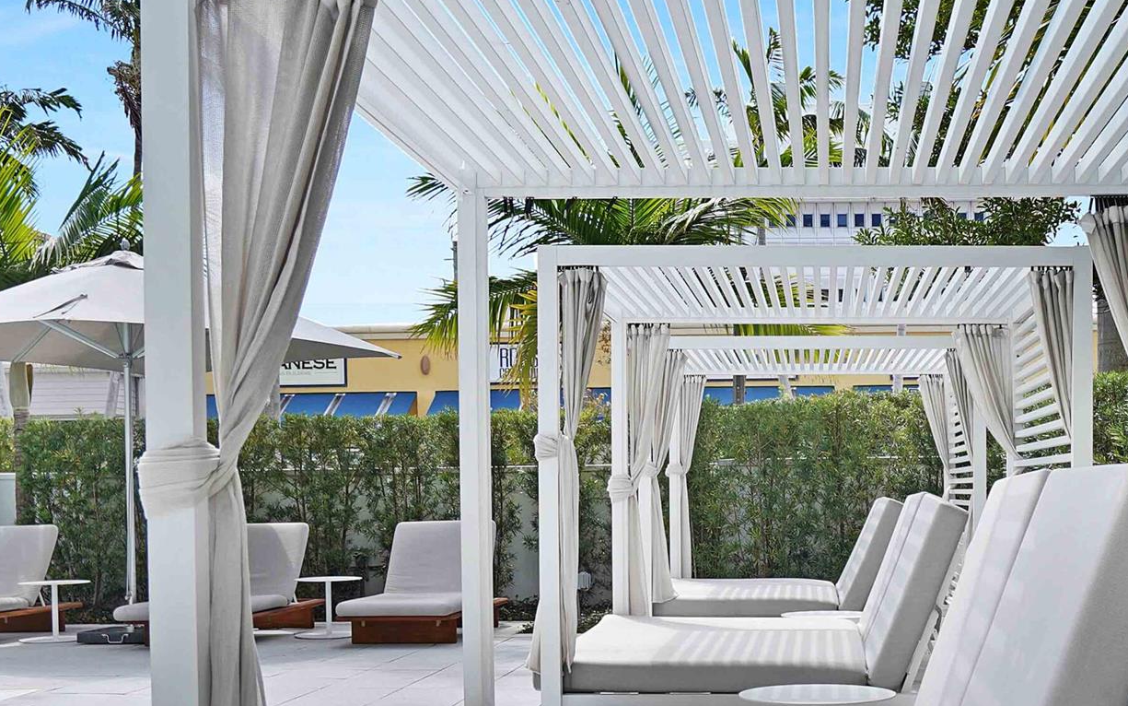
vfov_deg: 27.7
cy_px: 518
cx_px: 861
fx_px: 1414
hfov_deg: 42.0
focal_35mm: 46
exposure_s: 1/200
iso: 50
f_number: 5
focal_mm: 18
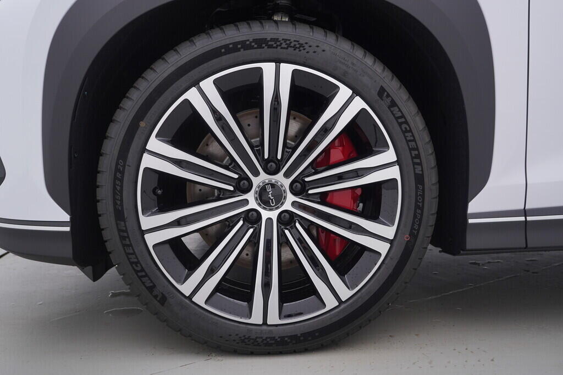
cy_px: 188
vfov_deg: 36.9
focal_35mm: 36
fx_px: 563
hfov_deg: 53.1
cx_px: 282
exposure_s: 1/80
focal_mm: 24
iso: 125
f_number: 4
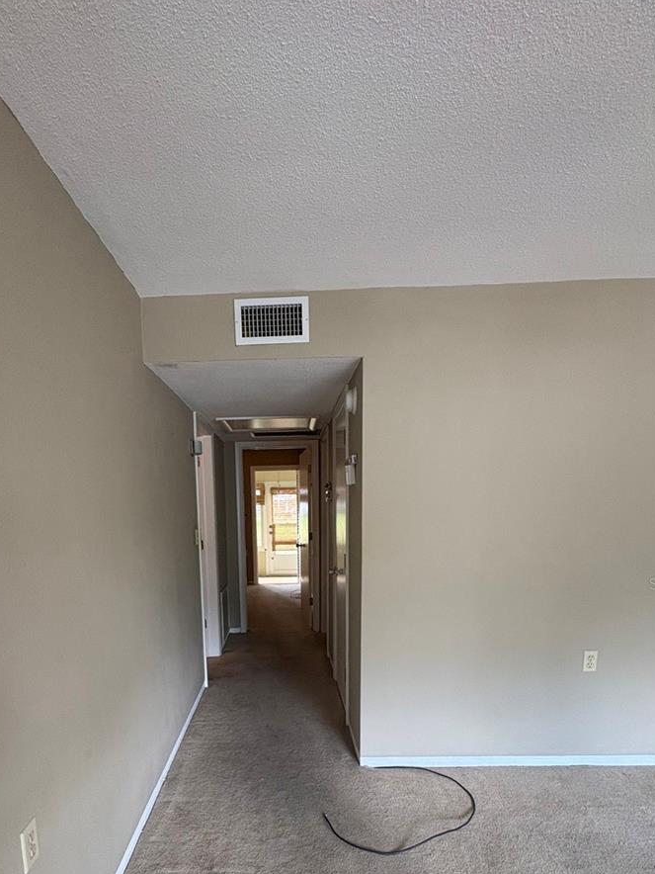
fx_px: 479
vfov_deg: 81.8
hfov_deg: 68.2
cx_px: 275
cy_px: 583
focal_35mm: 19
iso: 200
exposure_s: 1/60
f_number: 2.2
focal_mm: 2.22
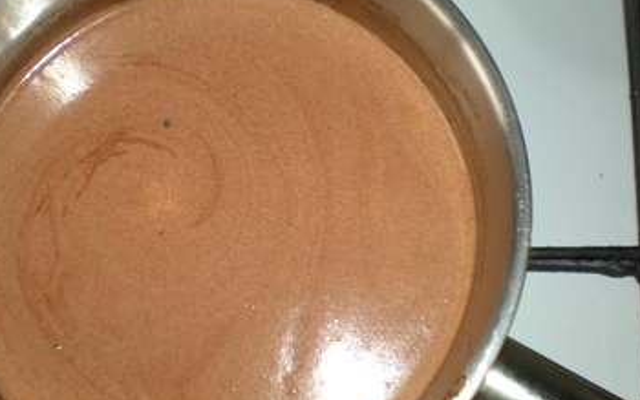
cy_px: 205
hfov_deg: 33.8
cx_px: 241
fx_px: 1047
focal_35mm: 60
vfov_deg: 21.7
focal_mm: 7.4
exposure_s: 1/60
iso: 64
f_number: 3.5
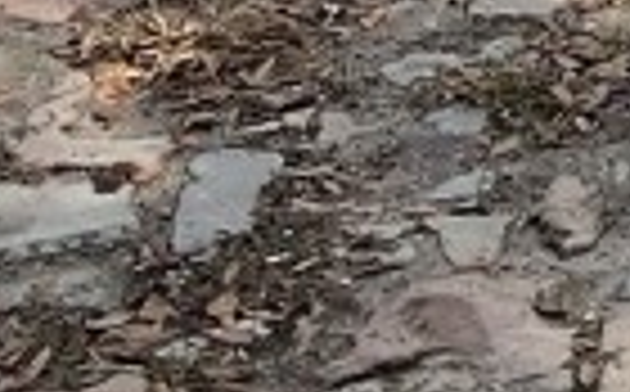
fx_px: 3857
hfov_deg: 8.0
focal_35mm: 225
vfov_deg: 5.2
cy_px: -1167
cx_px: 1881
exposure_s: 1/719
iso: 16
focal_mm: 3
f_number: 1.8
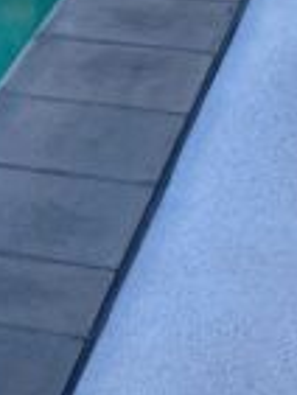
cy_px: 224
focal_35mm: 189
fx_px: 2159
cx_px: -283
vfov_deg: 10.5
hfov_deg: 7.6
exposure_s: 1/387
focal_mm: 4.25
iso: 32
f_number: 1.8
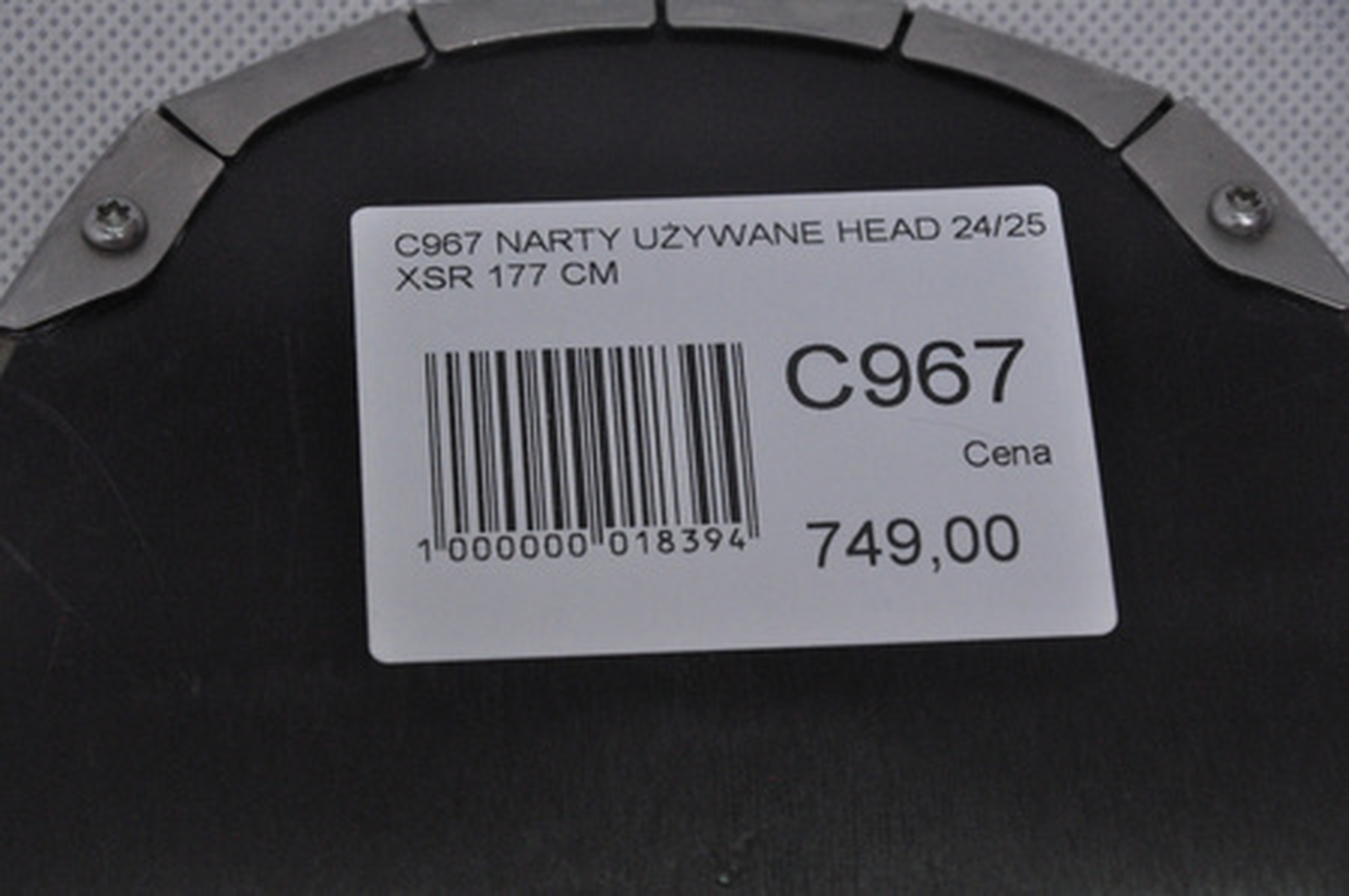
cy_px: 448
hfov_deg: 13.1
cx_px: 674
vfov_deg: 8.7
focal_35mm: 158
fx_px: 5895
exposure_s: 1/125
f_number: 9.5
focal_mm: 105
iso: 3200
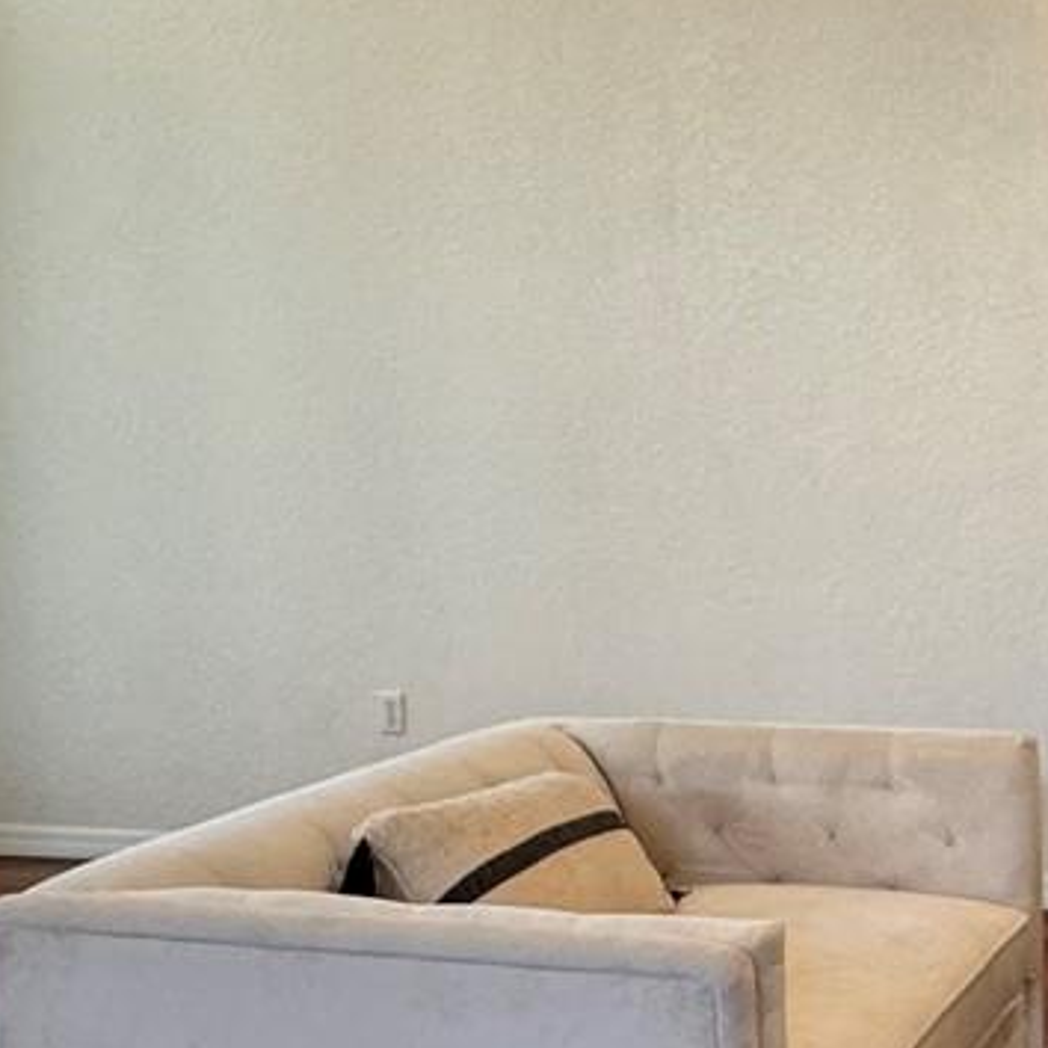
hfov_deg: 28.6
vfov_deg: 30.5
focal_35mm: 56
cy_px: 468
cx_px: 1060
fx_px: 1918
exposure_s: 1/120
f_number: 2.2
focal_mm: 2.22
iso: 250
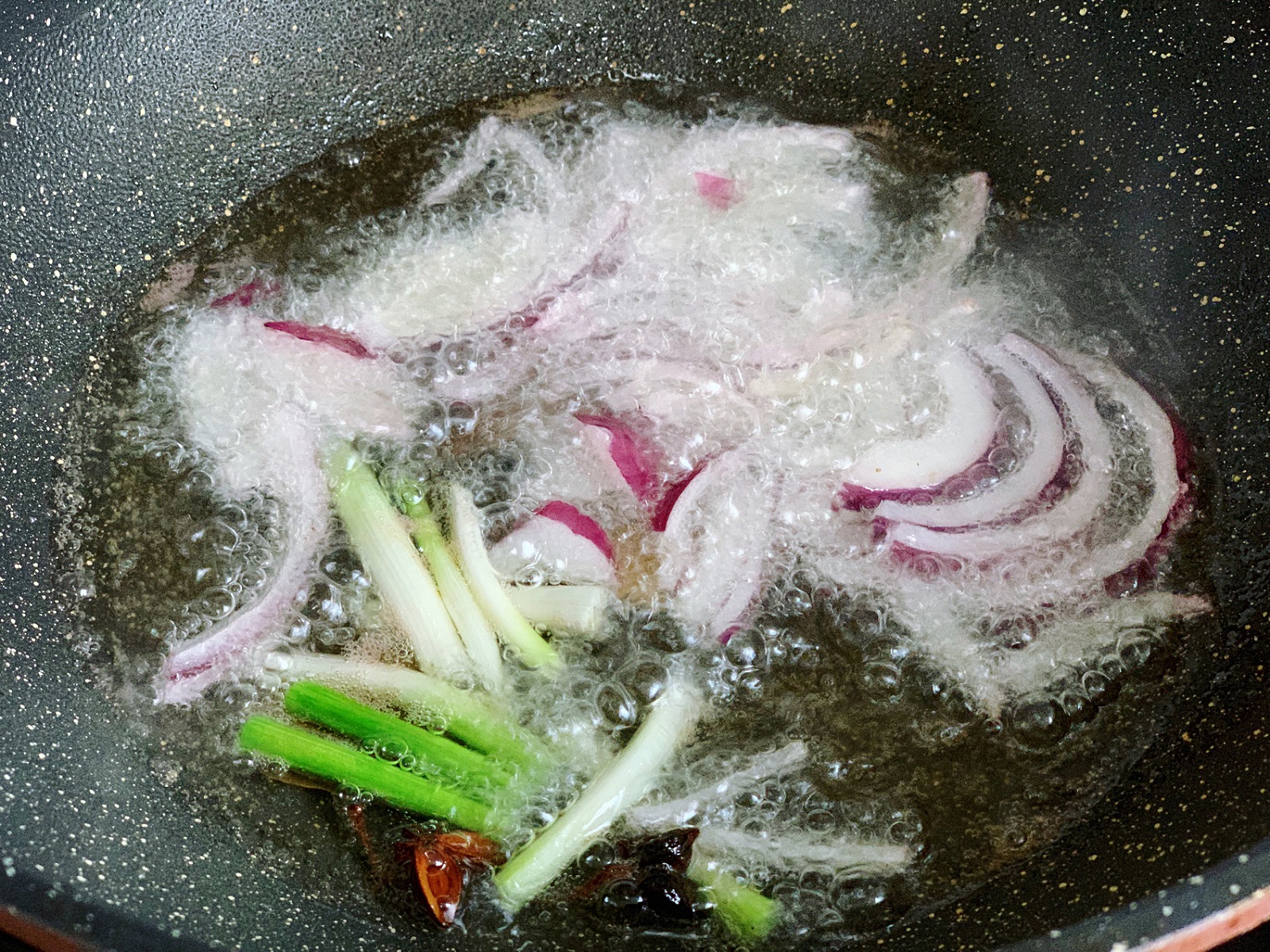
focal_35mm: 52
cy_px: 476
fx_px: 1908
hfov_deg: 36.8
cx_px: 635
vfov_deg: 28.0
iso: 320
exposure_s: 1/33
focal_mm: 6
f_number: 2.4
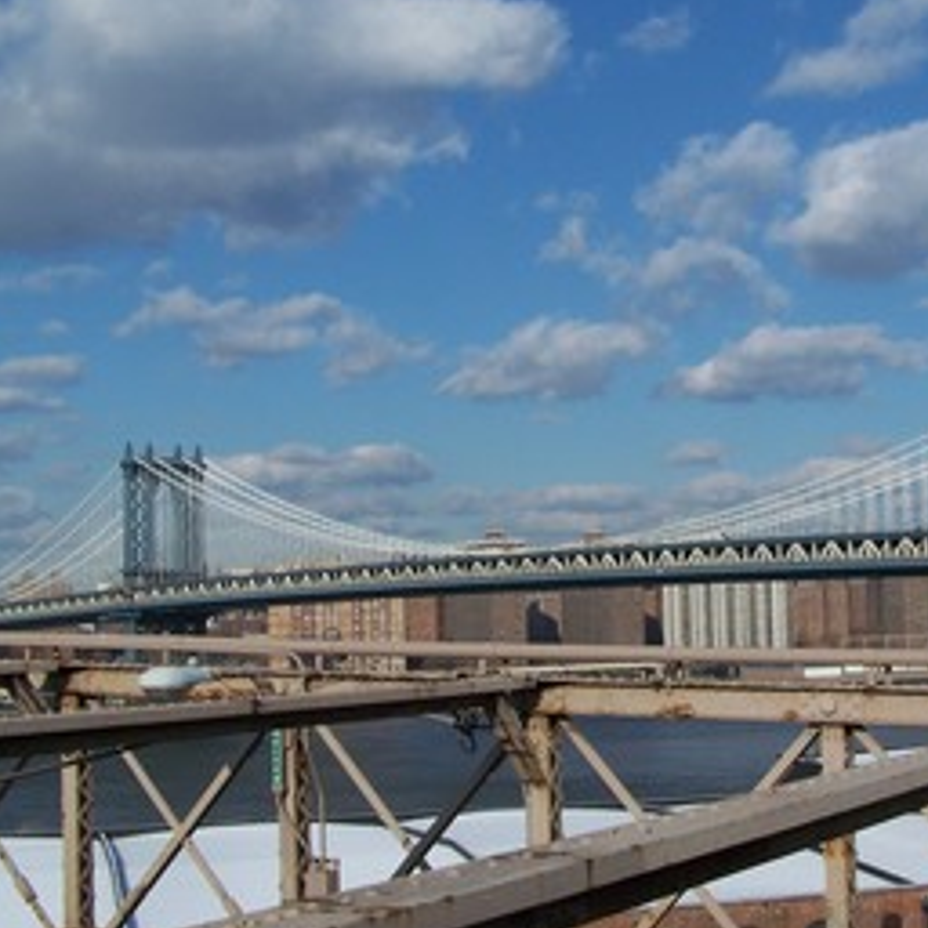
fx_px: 1789
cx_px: 692
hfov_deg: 28.7
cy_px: 457
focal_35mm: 59
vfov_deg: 29.1
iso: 80
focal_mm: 6.3
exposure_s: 1/640
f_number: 5.6
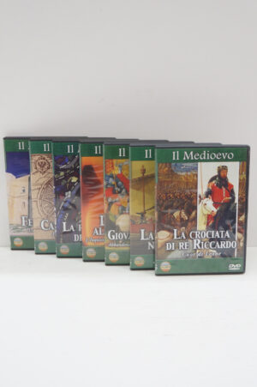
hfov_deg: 38.3
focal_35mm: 34
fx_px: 370
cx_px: 128
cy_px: 194
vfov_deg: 55.1
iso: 1000
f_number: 4.5
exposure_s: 1/60
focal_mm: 23
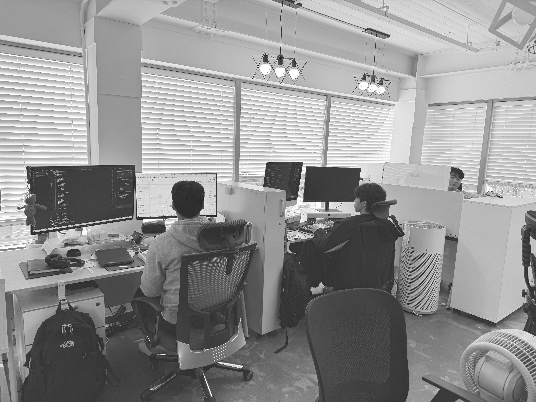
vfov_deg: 56.8
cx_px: 268
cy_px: 201
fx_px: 372
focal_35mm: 24
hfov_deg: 71.6
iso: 64
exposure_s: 1/186
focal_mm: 6.76
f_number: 1.78
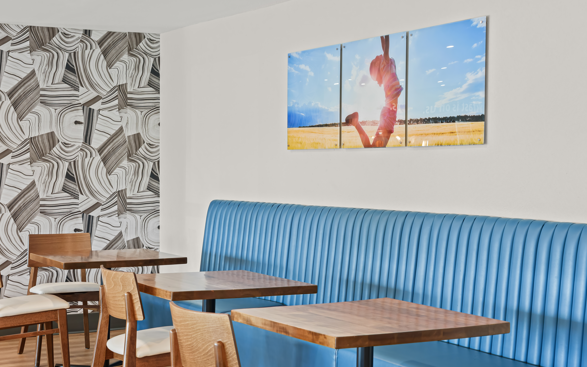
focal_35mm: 66
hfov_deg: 31.1
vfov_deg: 19.7
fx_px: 1056
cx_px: 279
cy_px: 210
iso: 500
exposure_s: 1/10
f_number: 5.6
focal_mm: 50
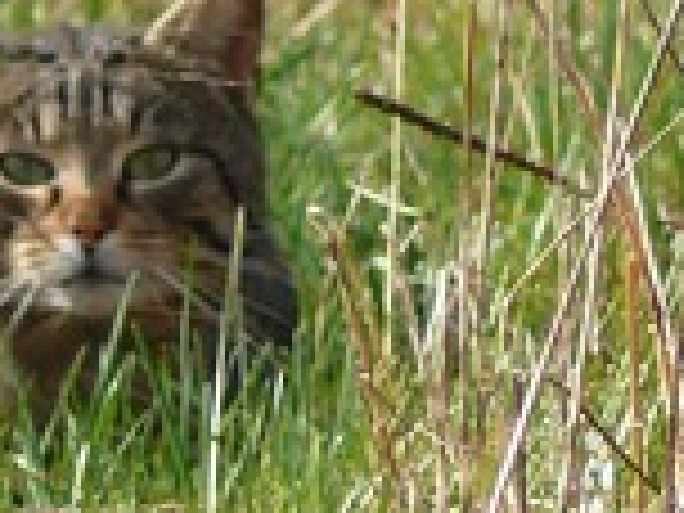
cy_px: 261
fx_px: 40982
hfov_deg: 1.0
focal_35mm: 2074
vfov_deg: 0.7
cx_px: -490
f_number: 4
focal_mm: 88.8
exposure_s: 1/250
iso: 100
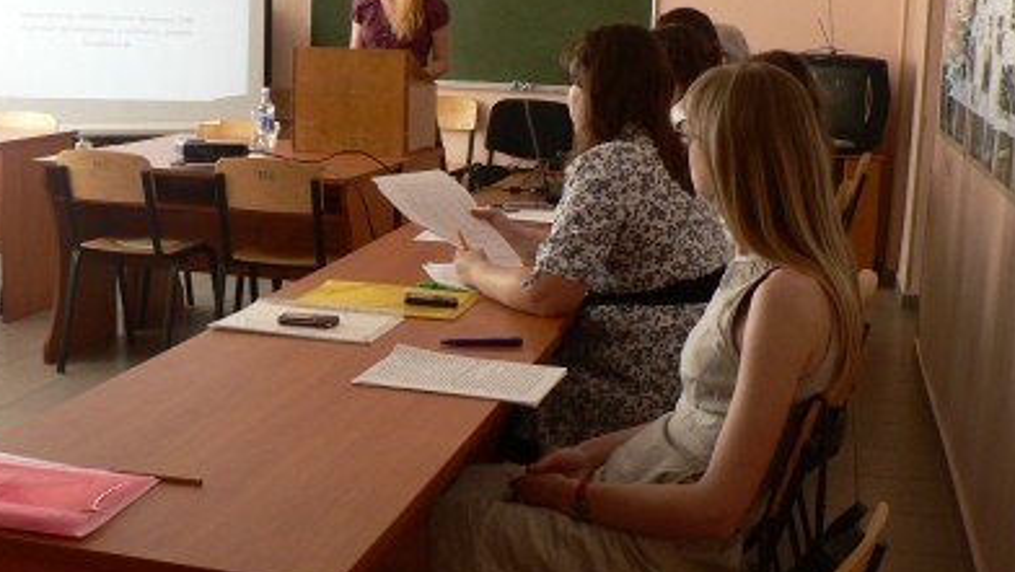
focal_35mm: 40
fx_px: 1077
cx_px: 500
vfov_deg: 29.7
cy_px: 230
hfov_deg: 50.5
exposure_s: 1/30
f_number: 2.8
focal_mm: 6
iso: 80
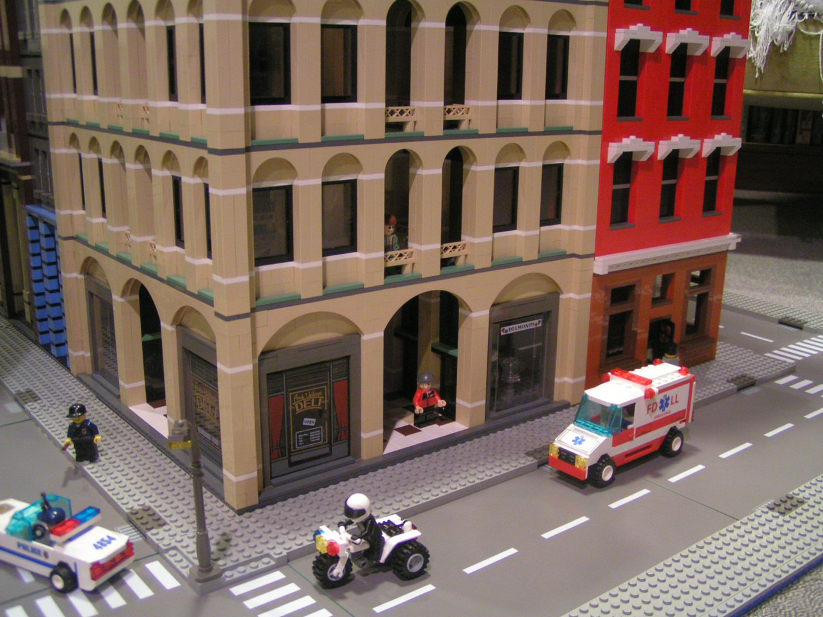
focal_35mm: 38
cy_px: 308
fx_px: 903
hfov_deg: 49.0
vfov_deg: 37.7
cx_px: 412
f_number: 2.8
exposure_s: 1/5
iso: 200
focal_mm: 5.8
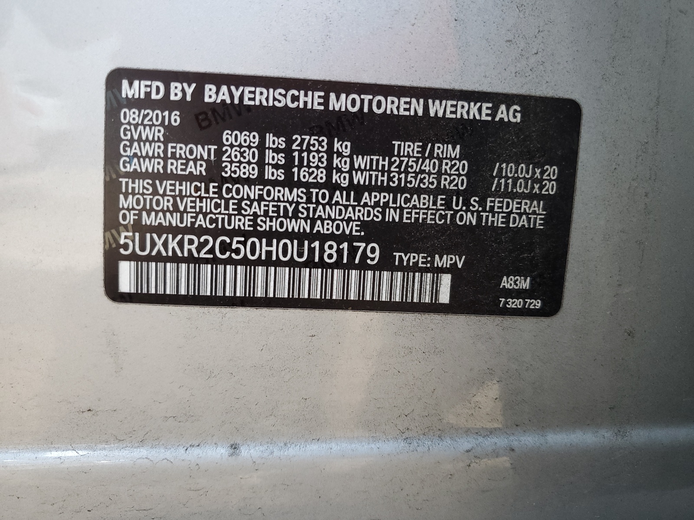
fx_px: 521
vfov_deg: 53.1
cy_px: 260
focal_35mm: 26
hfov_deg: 67.3
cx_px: 347
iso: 63
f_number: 1.5
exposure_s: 1/120
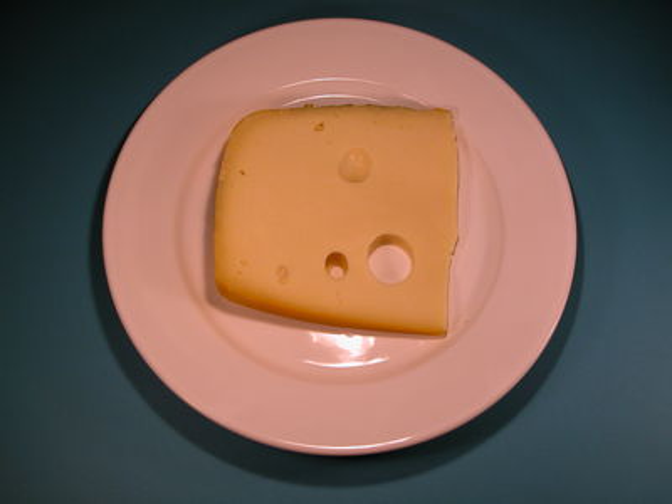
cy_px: 252
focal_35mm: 54
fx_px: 1048
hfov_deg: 35.5
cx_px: 336
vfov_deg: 27.0
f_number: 3.9
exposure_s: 1/131
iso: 100
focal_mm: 13.7
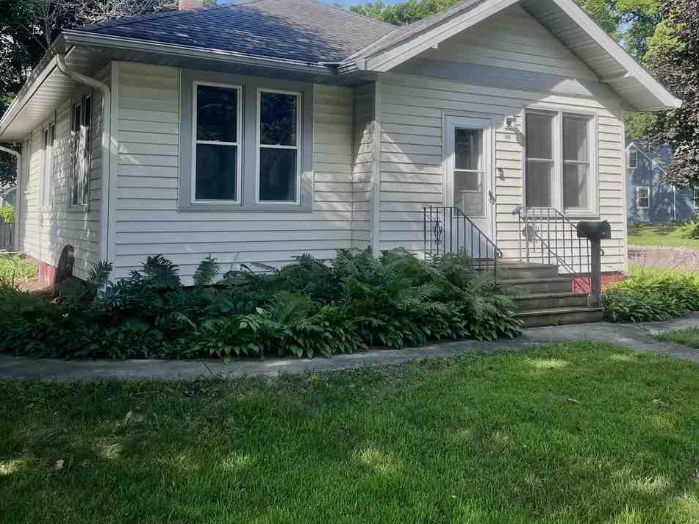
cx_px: 364
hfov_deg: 52.6
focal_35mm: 35
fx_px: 707
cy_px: 176
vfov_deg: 40.2
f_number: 1.5
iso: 50
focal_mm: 5.7
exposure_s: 1/1449
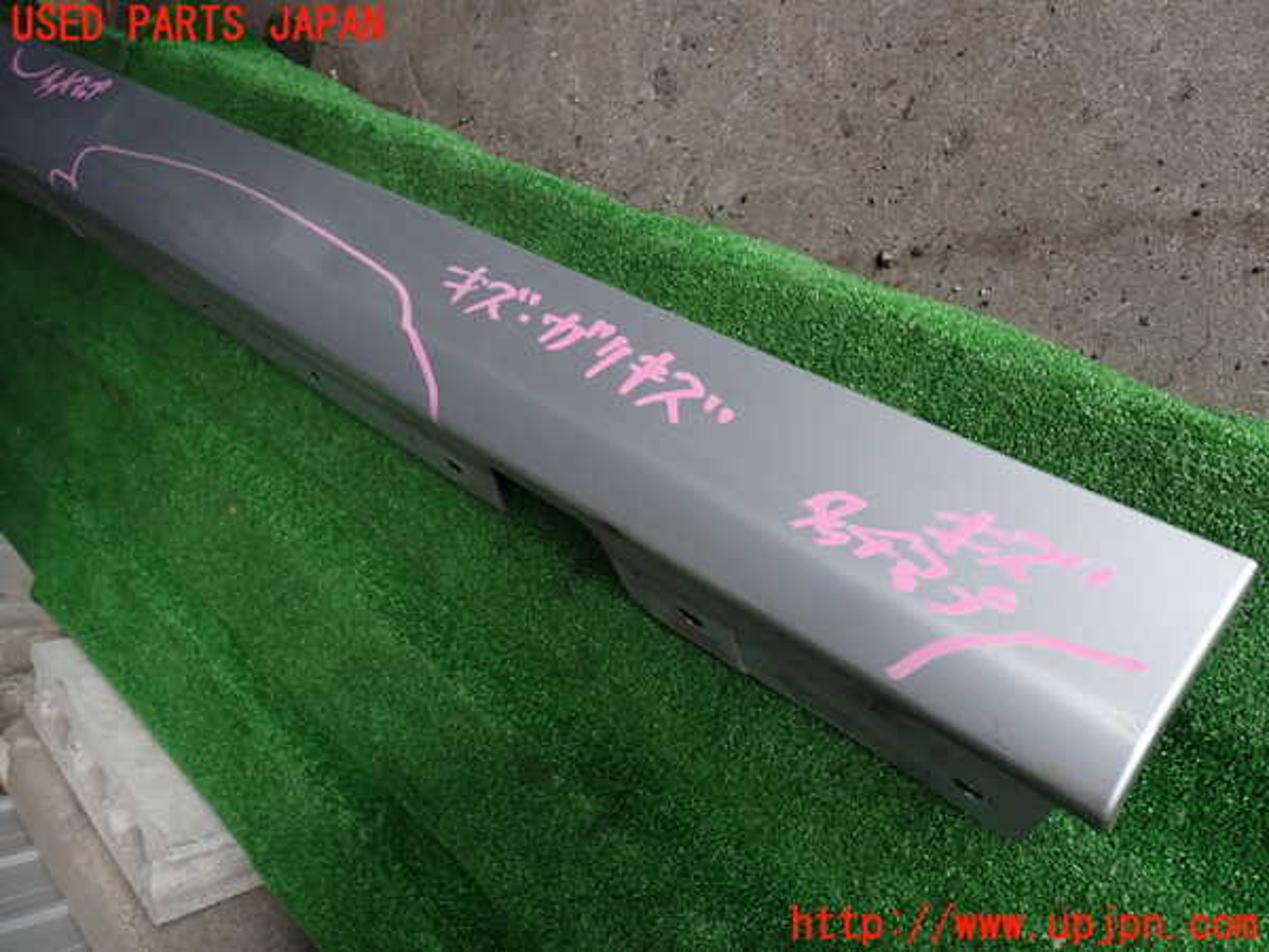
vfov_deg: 54.9
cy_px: 476
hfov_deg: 69.4
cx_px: 634
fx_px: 916
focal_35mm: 25
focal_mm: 4.5
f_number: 2.8
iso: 100
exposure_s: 1/400
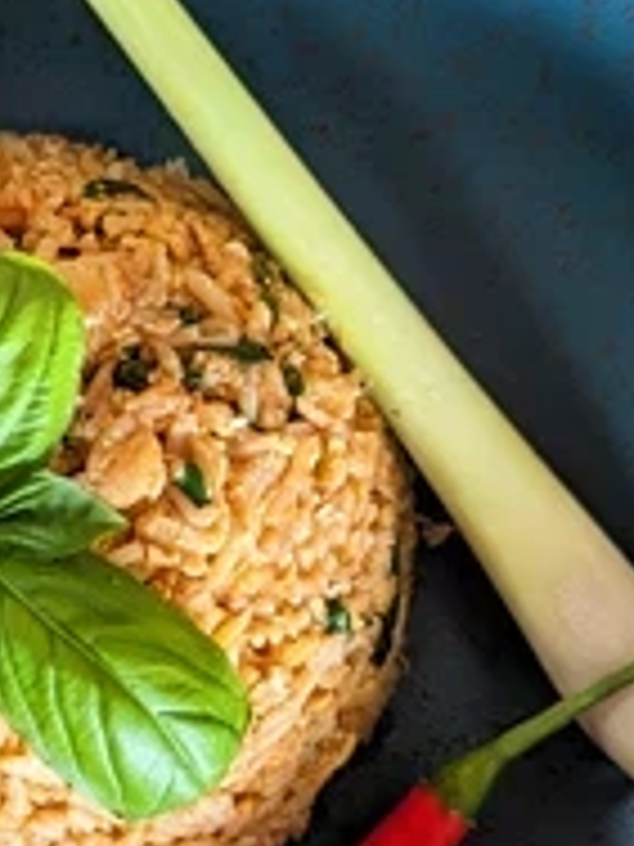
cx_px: 54
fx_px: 2027
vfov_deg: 23.5
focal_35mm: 83
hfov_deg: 17.5
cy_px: 565
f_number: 1.85
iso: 160
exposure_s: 1/33.6
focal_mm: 6.81
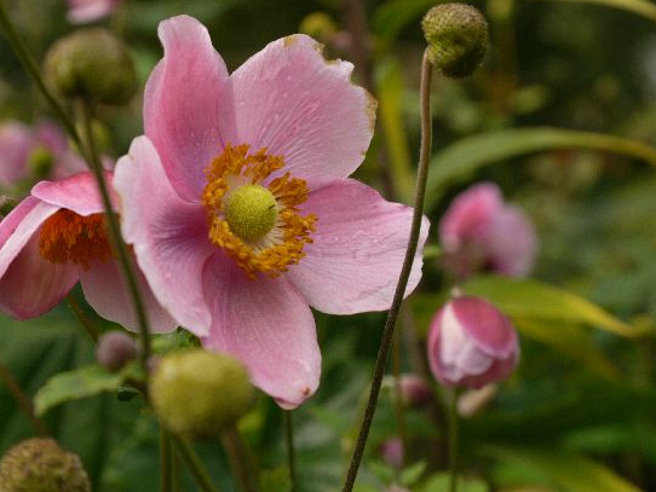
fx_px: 2237
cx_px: 311
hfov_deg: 16.7
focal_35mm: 118
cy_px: 244
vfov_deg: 12.6
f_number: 8
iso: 400
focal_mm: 50
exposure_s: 1/160
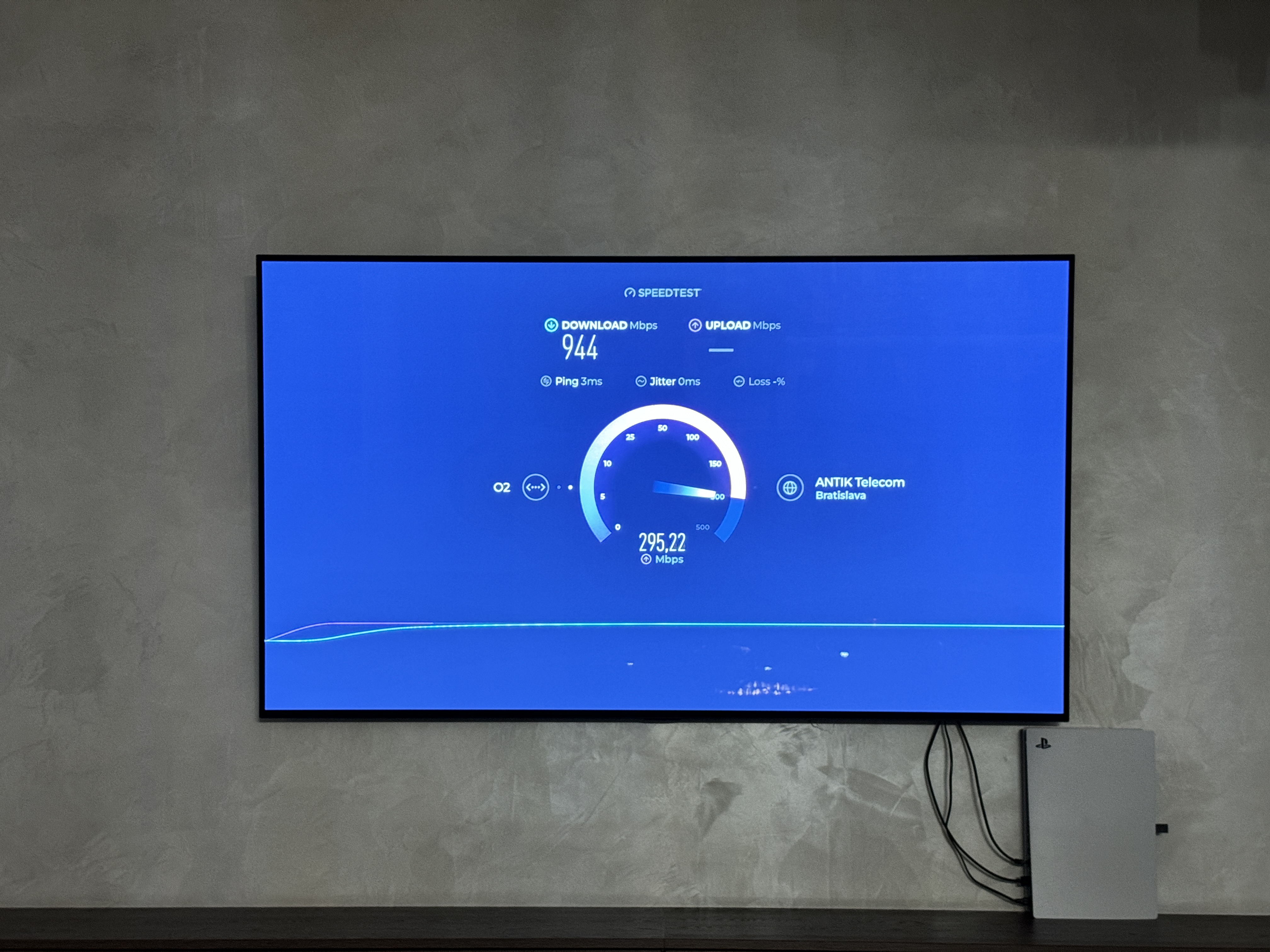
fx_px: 1761
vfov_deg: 30.3
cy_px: 476
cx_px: 635
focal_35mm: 48
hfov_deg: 39.7
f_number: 1.78
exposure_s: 1/40
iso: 400
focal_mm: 6.76
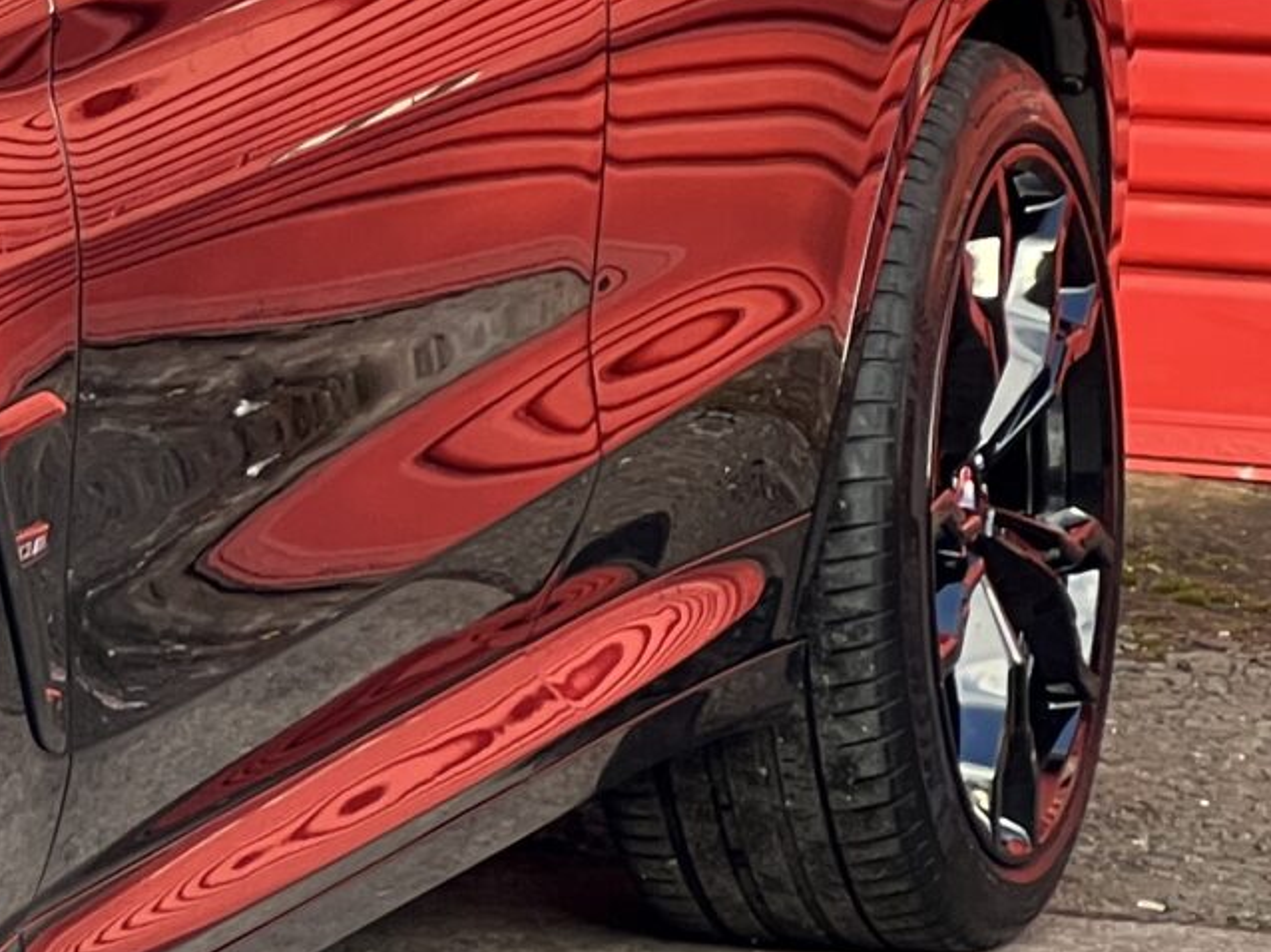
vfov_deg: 4.8
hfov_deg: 6.3
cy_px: -28
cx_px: -1179
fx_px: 11341
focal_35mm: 309
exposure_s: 1/99
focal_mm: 9
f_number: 2.8
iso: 80
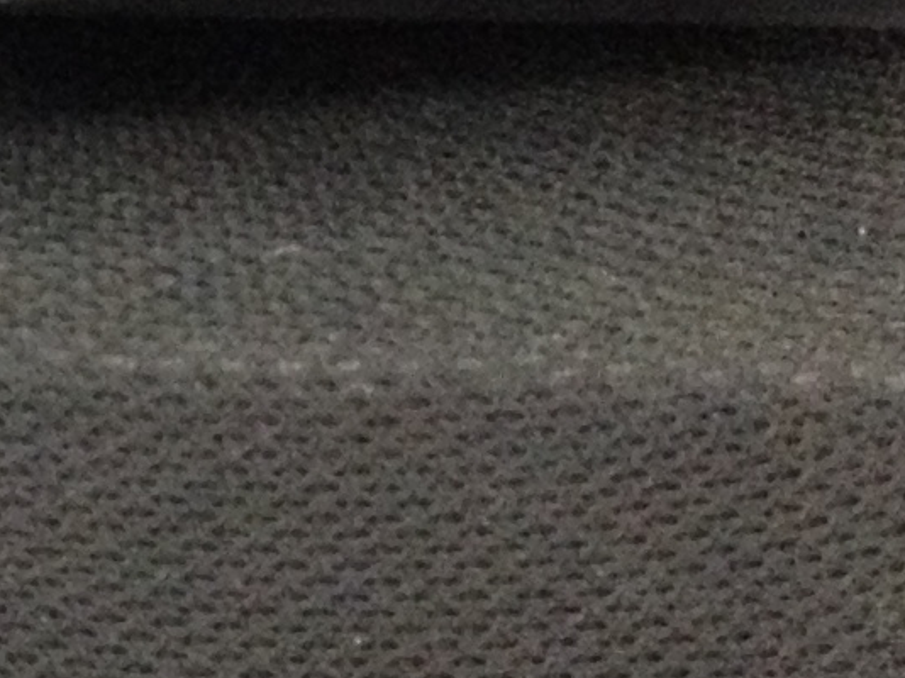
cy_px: -314
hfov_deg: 8.9
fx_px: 5592
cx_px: -654
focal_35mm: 214
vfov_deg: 6.8
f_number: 2.4
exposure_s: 1/15
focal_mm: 4.28
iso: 400
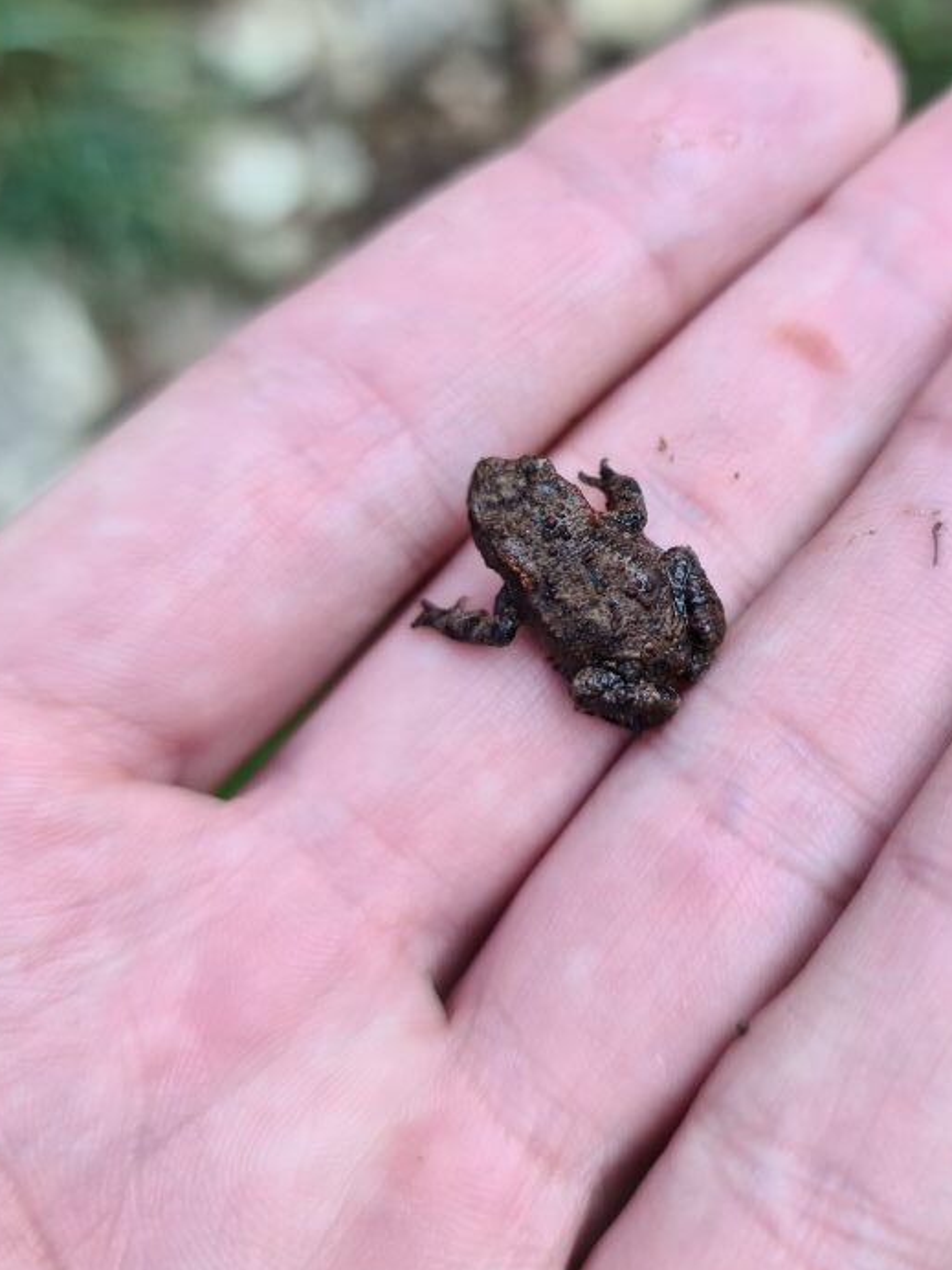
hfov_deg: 38.3
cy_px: 525
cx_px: 620
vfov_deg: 49.9
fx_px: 1357
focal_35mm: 37
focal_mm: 7
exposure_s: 1/100
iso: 50
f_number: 1.8
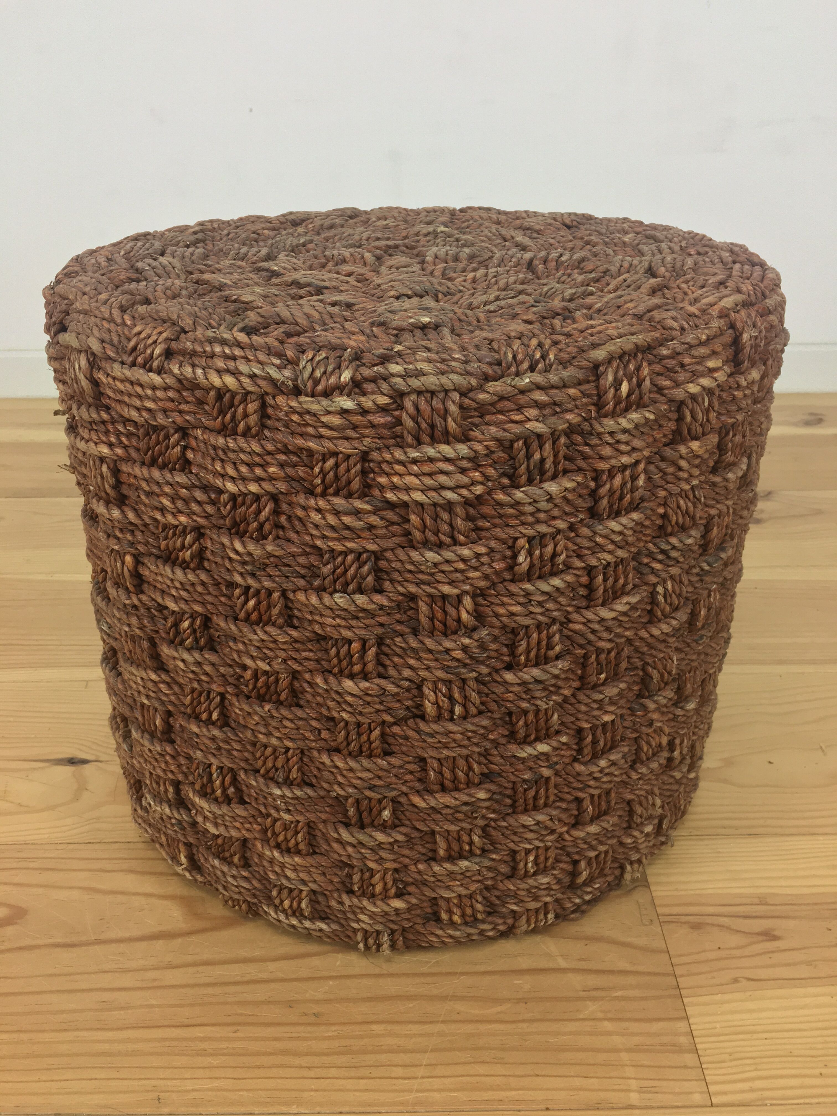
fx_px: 935
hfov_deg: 48.2
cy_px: 558
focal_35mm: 29
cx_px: 418
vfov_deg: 61.7
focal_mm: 4.15
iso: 40
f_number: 2.2
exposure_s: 1/33
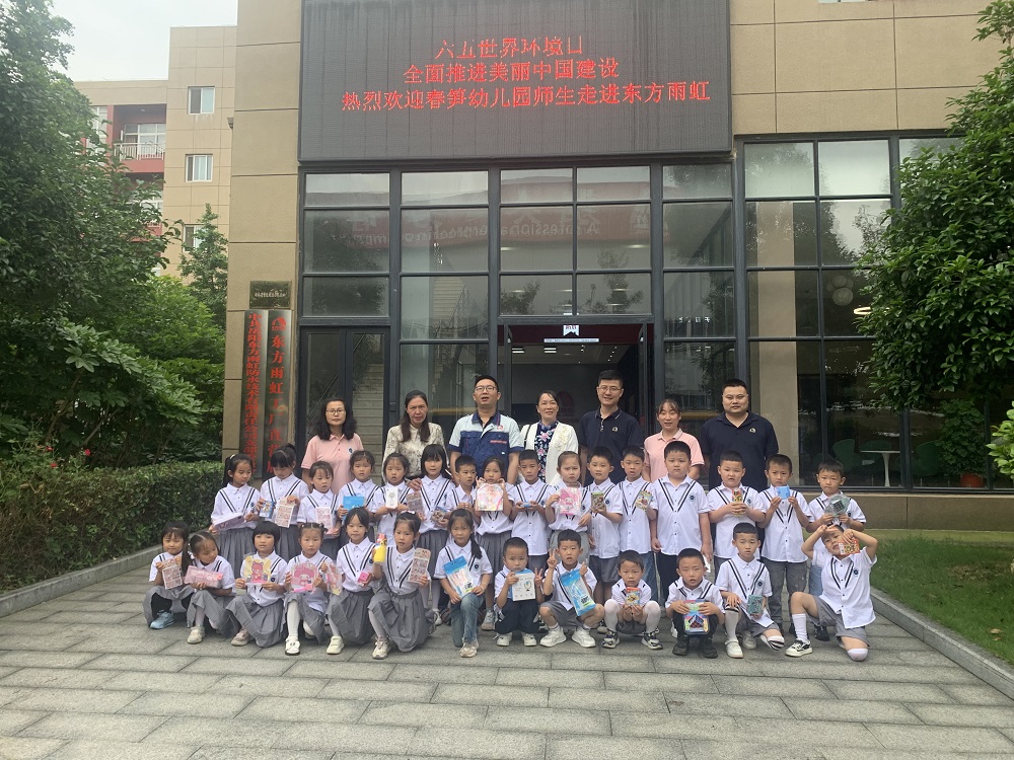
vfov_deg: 53.1
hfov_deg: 67.3
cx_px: 507
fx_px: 762
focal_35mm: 26
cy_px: 380
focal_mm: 4.25
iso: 25
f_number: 1.8
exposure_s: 1/342
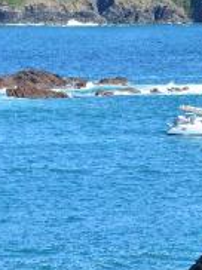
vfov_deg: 6.7
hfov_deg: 5.0
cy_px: 126
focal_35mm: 296
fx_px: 2308
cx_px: 199
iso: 250
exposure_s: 1/320
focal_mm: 70
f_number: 9
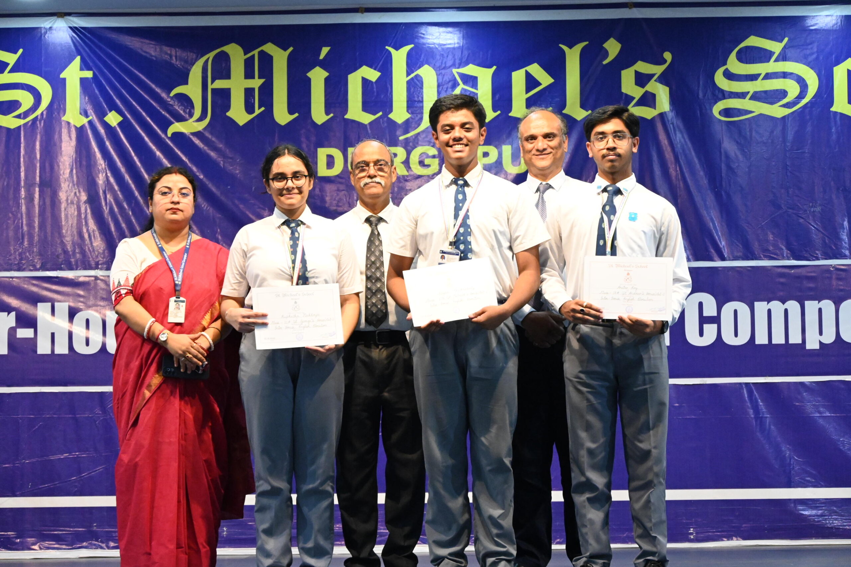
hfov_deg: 21.9
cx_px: 426
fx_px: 2198
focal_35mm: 93
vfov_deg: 14.7
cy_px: 284
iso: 5000
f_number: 5
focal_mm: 62
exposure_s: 1/400
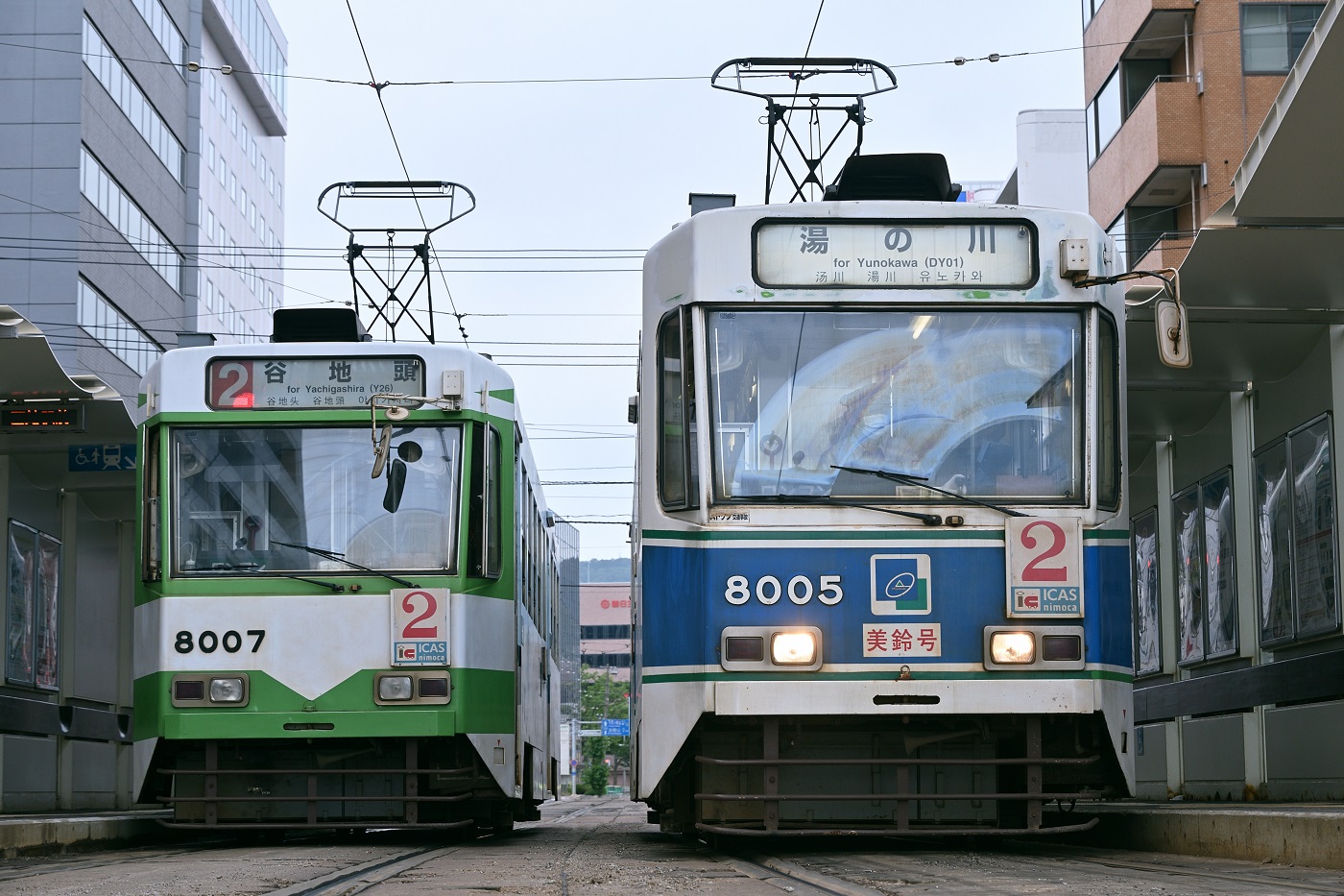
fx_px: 2352
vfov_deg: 21.6
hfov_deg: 31.9
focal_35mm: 63
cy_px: 448
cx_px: 672
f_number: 4.5
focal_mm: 42
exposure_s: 1/640
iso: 200
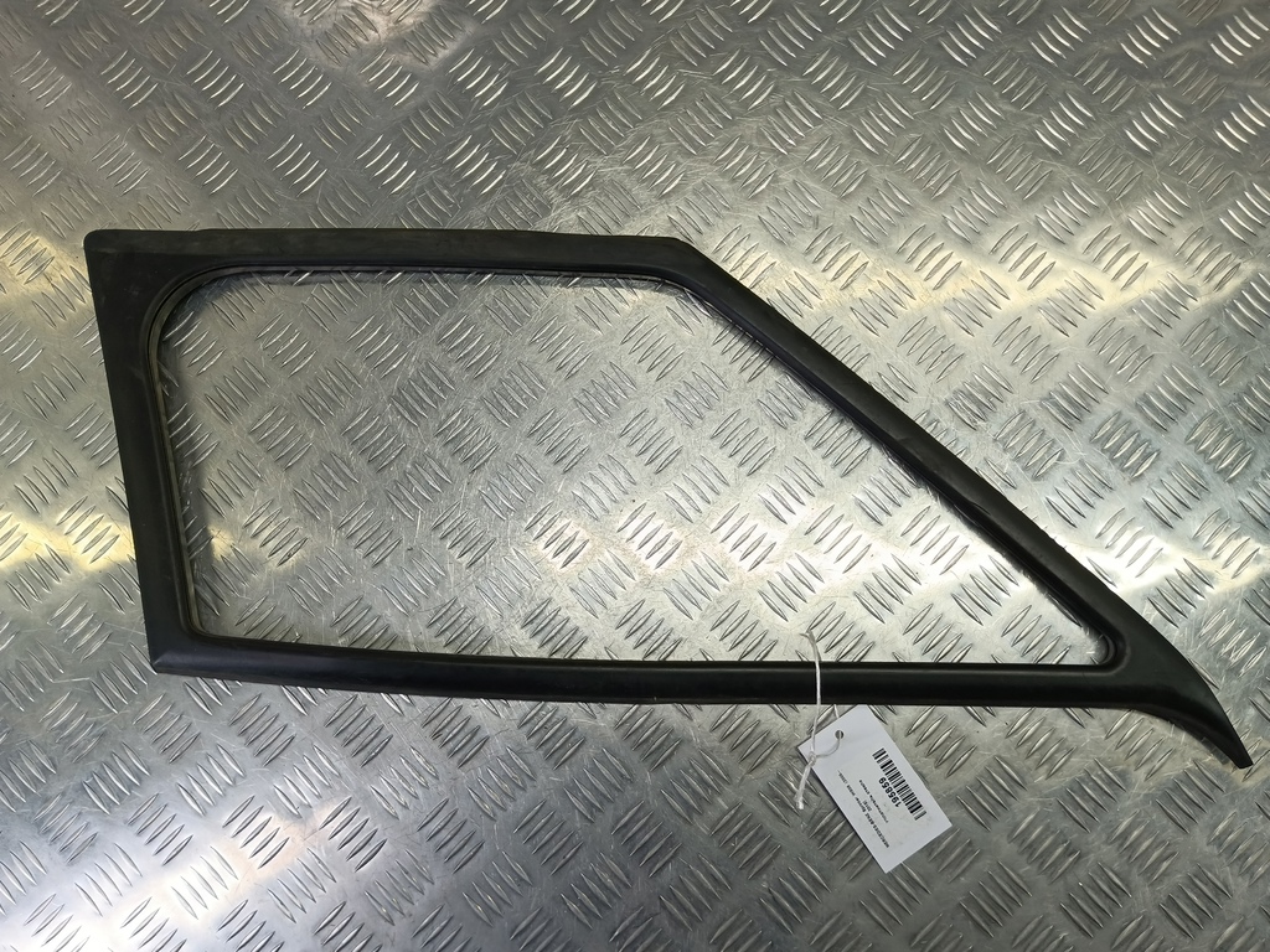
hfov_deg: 73.9
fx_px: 844
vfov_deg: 58.9
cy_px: 476
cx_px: 635
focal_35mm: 23
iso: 156
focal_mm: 4.11
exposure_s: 1/100
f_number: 1.6
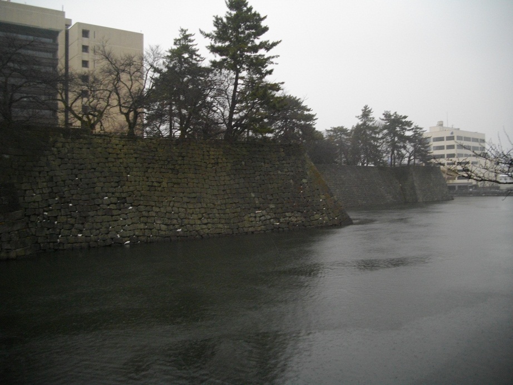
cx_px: 256
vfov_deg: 45.5
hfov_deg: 58.3
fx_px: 460
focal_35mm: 31
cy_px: 192
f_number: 2.9
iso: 181
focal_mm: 5.7
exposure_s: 1/125
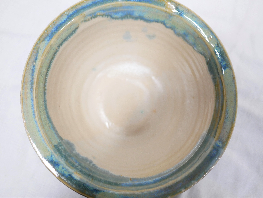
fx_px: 304
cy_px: 99
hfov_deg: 46.8
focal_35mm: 40
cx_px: 132
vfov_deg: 36.0
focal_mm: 20
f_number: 1.7
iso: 800
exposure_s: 1/60
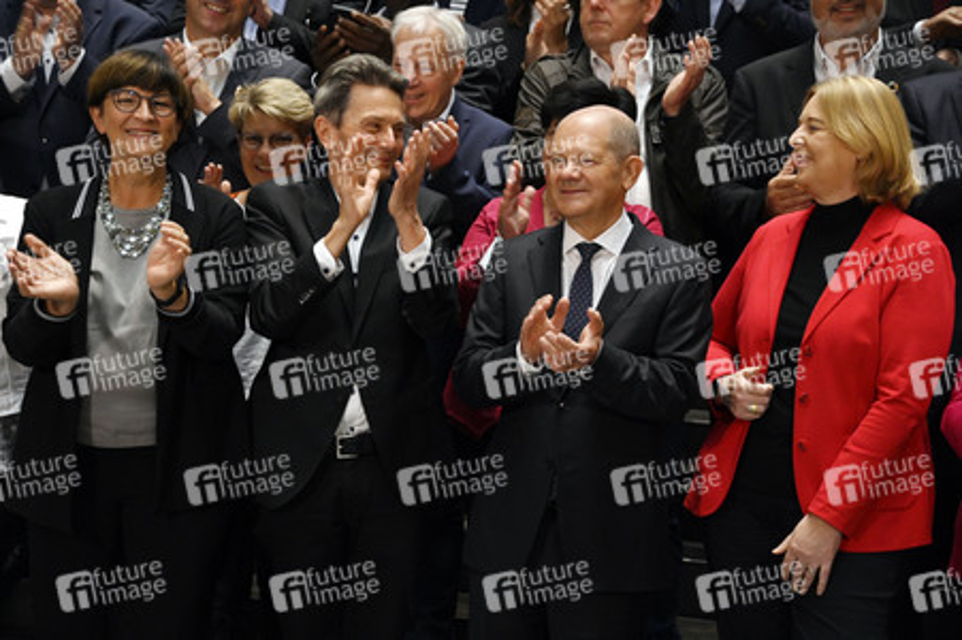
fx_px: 2403
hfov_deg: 22.6
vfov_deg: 15.2
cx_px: 481
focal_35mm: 90
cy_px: 320
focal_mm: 90
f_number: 5.6
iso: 3200
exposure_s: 1/160
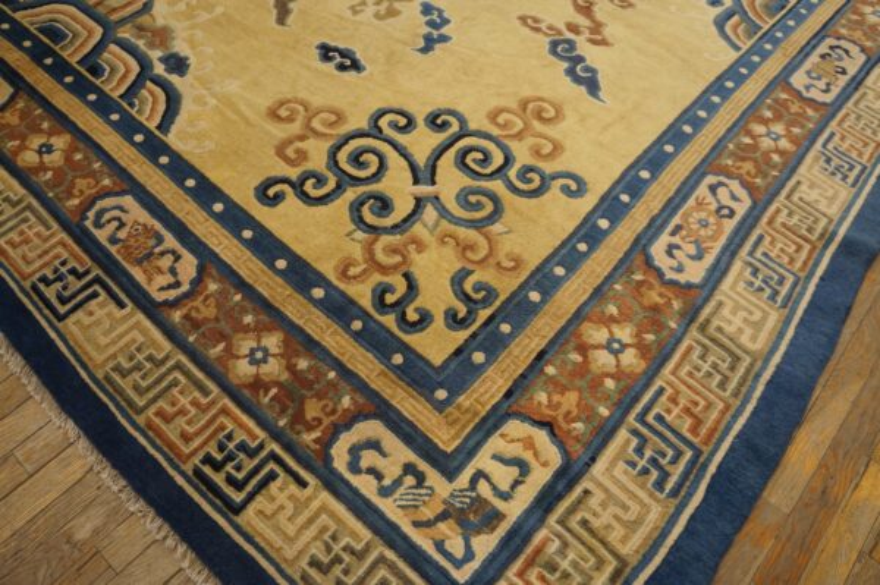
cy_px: 292
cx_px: 440
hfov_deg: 67.4
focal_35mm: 27
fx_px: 659
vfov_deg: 47.9
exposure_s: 1/60
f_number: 4
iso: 640
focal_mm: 18
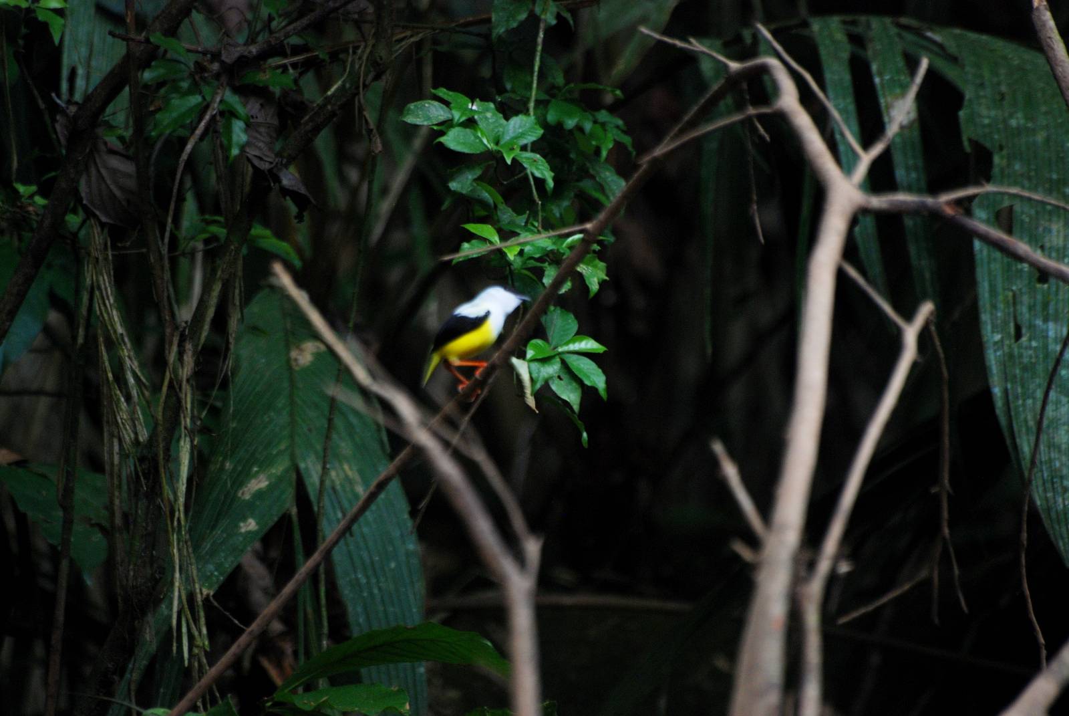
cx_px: 534
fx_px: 13378
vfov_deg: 3.1
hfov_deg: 4.6
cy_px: 358
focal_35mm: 450
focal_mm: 300
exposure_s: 1/160
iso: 400
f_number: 5.6
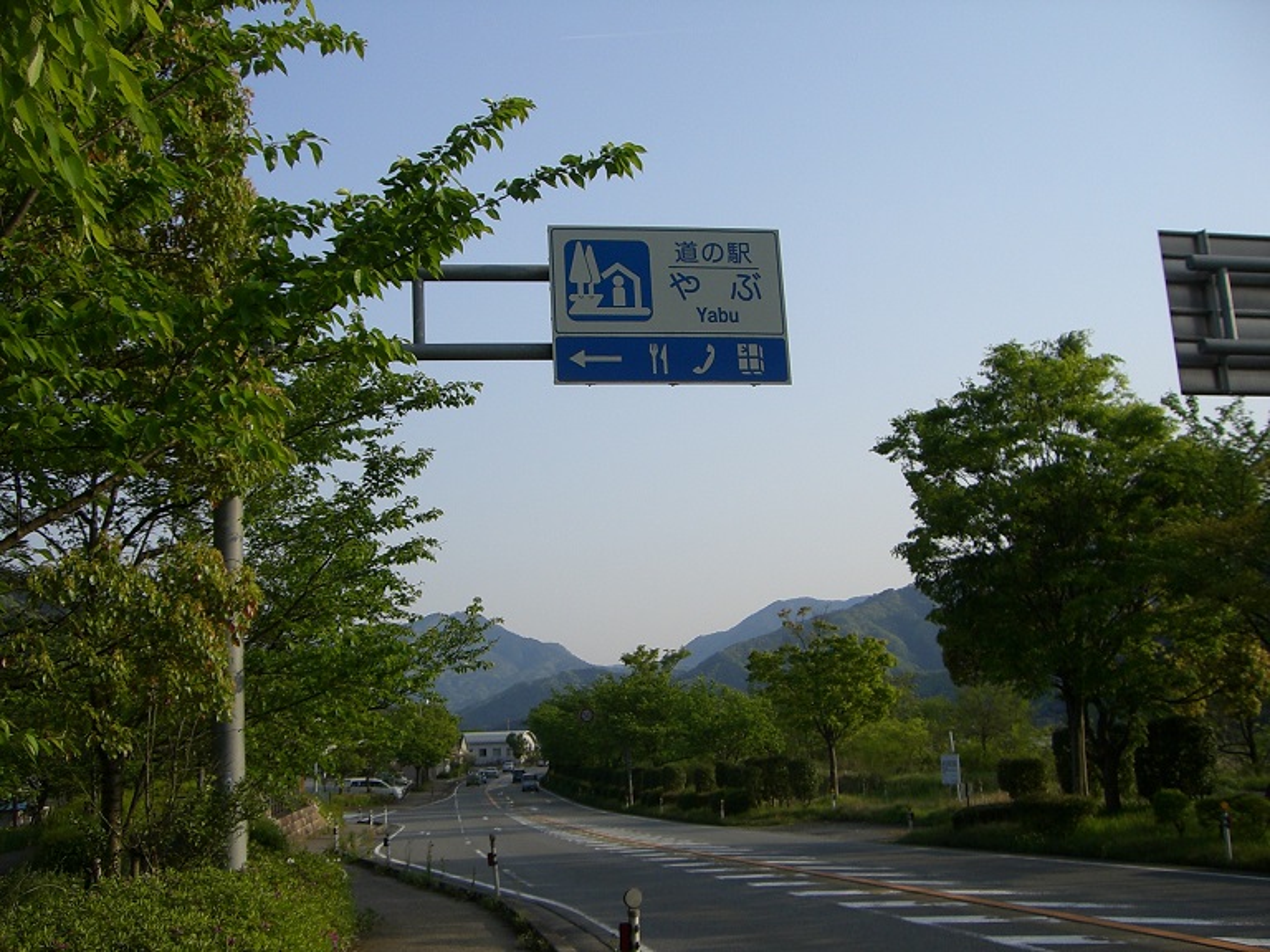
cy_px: 476
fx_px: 1394
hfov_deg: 49.0
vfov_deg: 37.7
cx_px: 635
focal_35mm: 38
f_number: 4.3
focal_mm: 6.2
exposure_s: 1/640
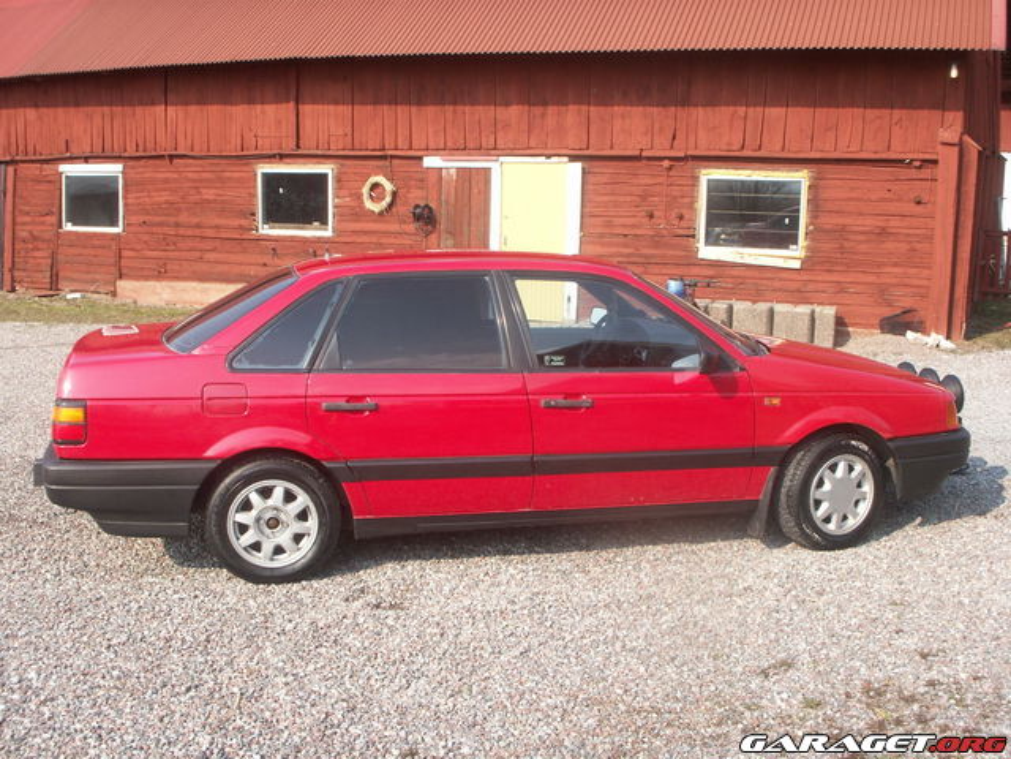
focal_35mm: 37
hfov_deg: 50.1
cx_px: 506
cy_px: 380
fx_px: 1081
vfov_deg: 38.7
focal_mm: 7.7
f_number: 7.1
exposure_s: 1/125
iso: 50
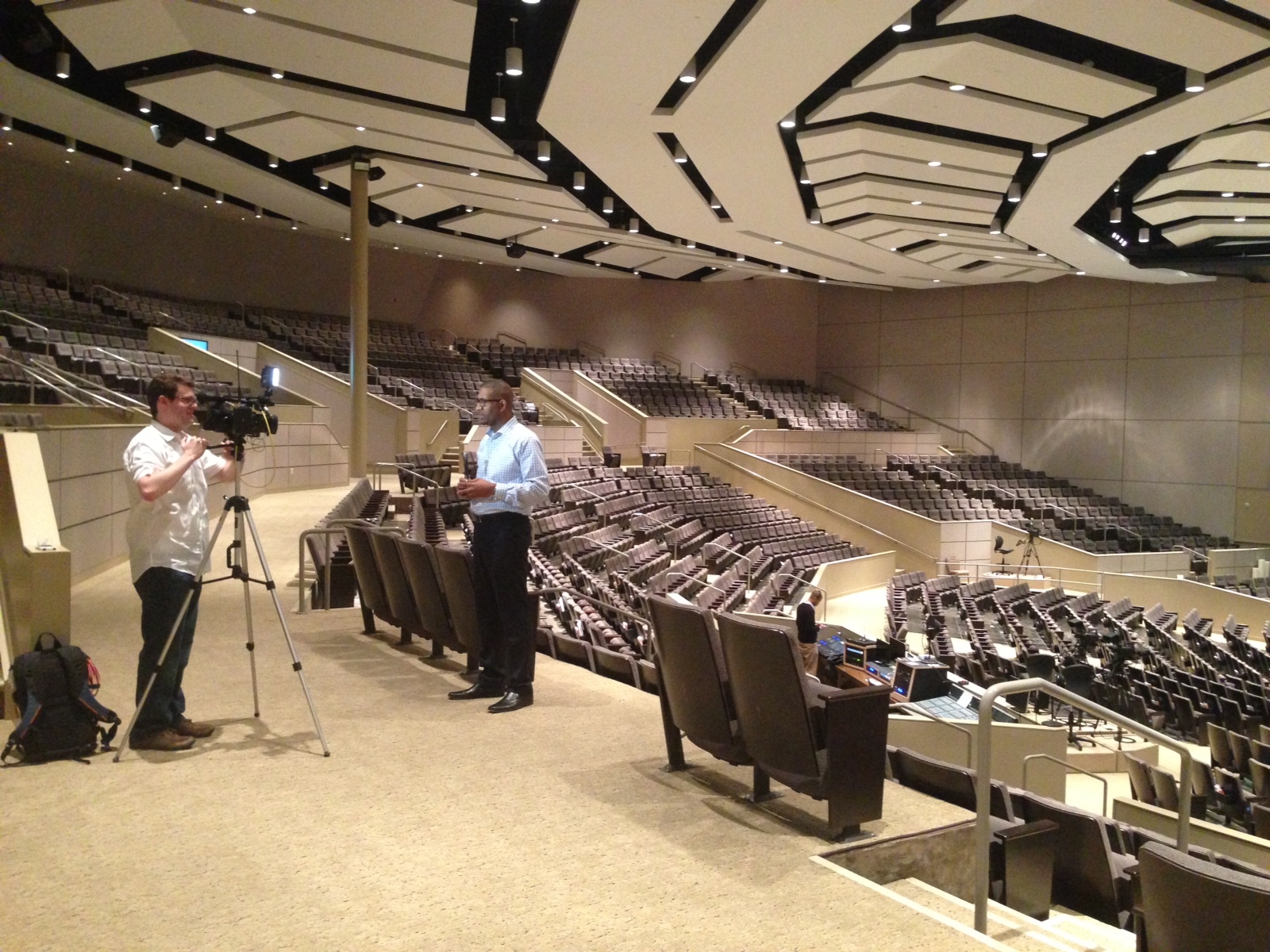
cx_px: 635
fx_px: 1211
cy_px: 476
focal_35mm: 33
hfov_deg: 55.4
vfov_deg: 42.9
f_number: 2.4
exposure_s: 1/17
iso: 400
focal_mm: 4.13
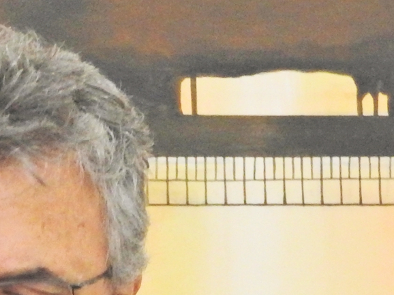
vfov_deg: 2.7
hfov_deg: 3.6
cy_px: 482
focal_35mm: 552
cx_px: -48
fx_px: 6280
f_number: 5
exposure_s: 1/13
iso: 800
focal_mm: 24.2
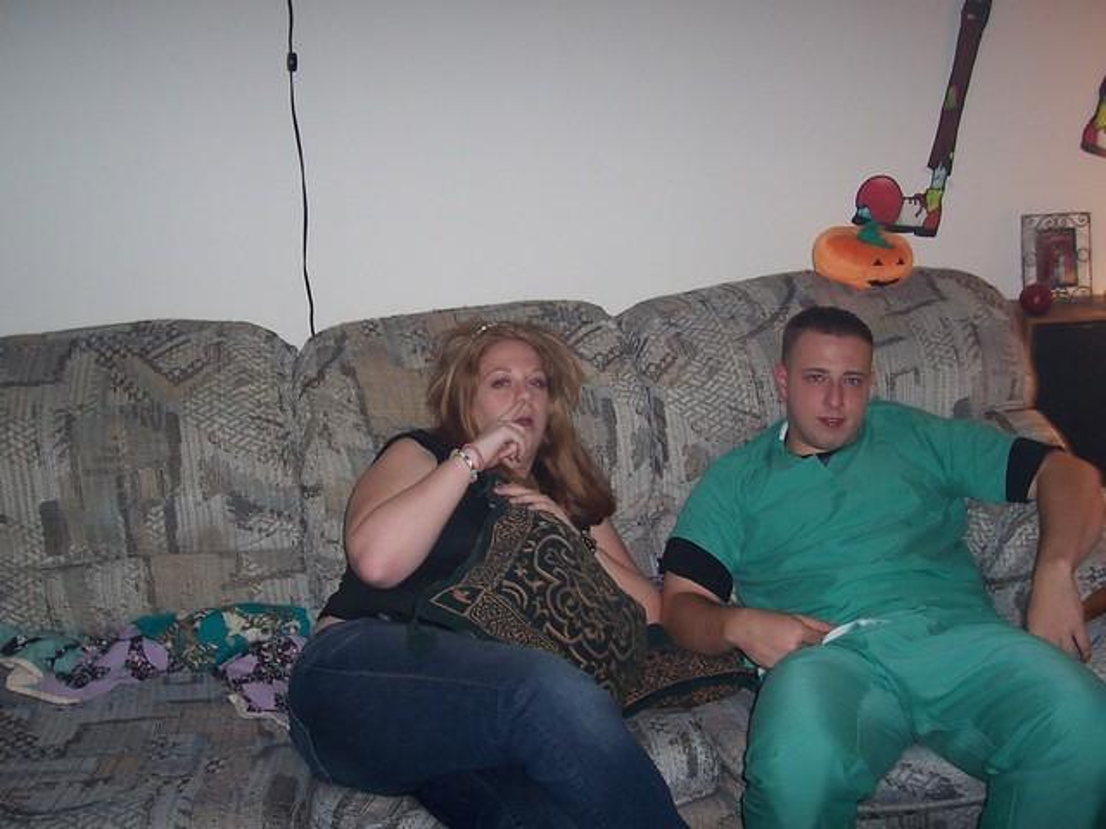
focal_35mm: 37
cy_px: 414
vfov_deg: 38.7
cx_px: 553
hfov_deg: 50.1
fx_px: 1182
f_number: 2.8
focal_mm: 5.6
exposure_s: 1/60
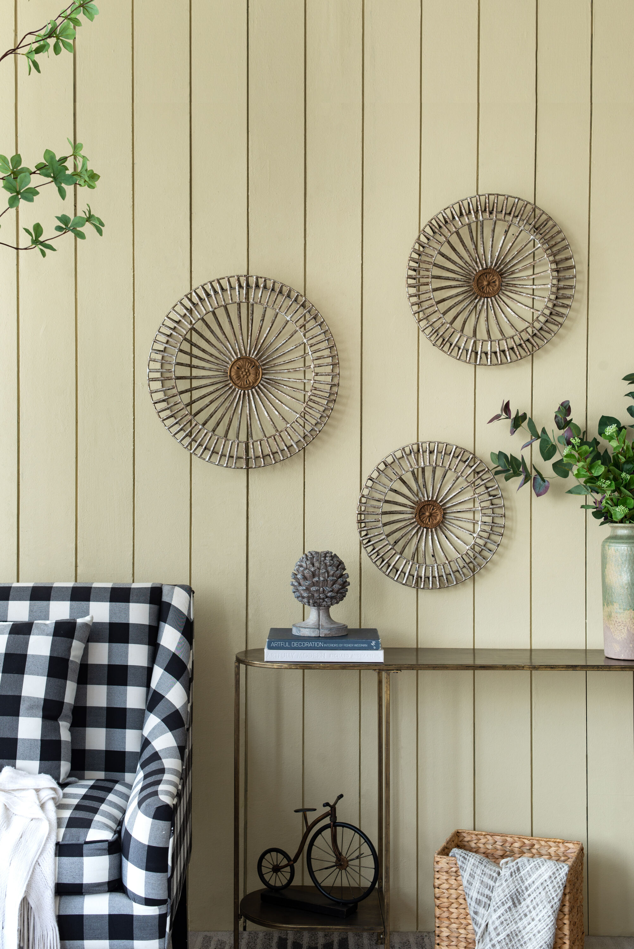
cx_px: 317
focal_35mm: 50
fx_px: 1319
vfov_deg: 39.6
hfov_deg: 27.0
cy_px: 474
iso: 200
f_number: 5.6
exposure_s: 1/5
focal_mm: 50
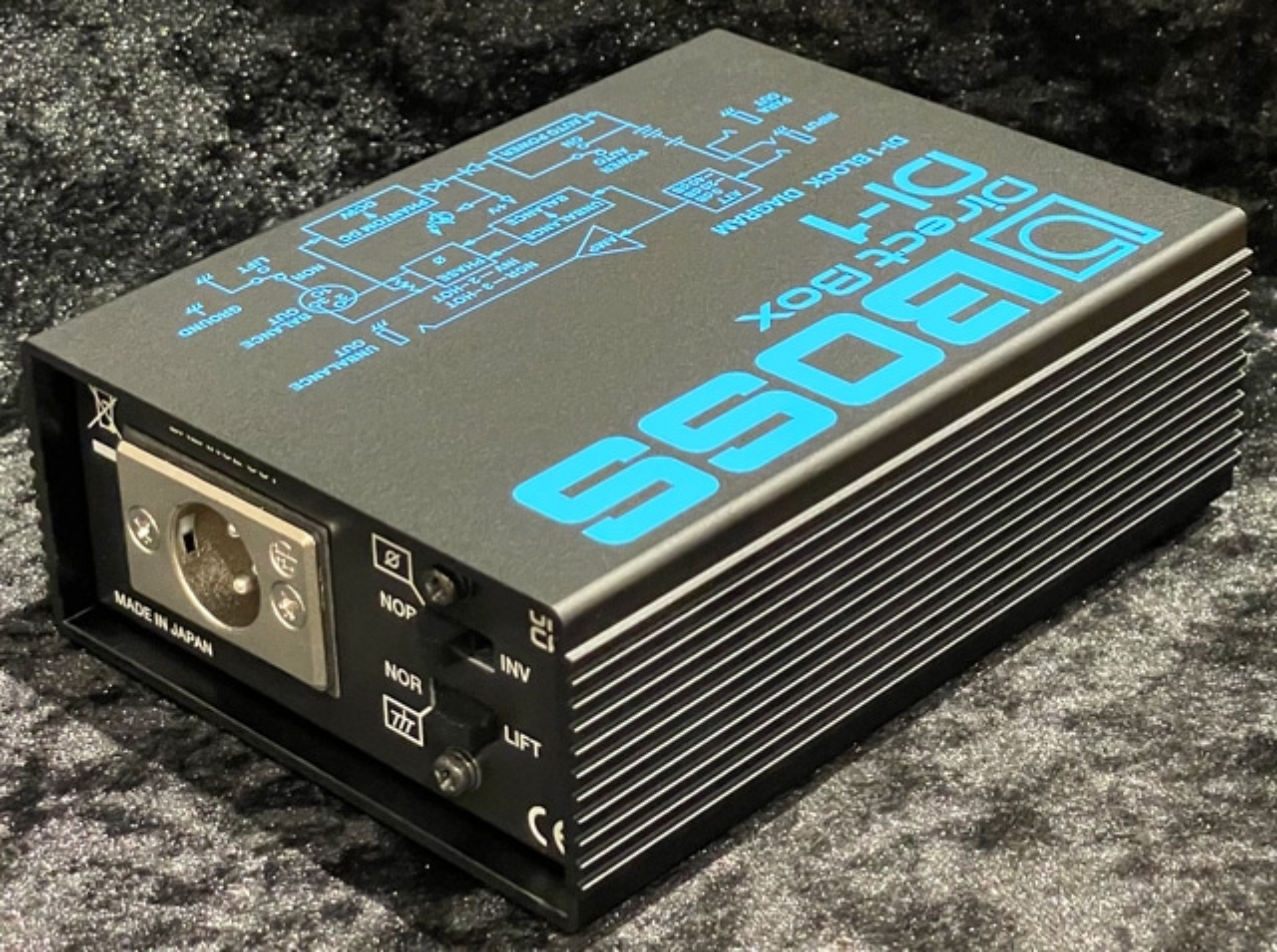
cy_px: 476
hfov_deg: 36.9
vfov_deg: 27.9
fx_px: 1914
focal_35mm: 52
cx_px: 638
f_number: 2
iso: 800
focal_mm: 6
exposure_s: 1/55
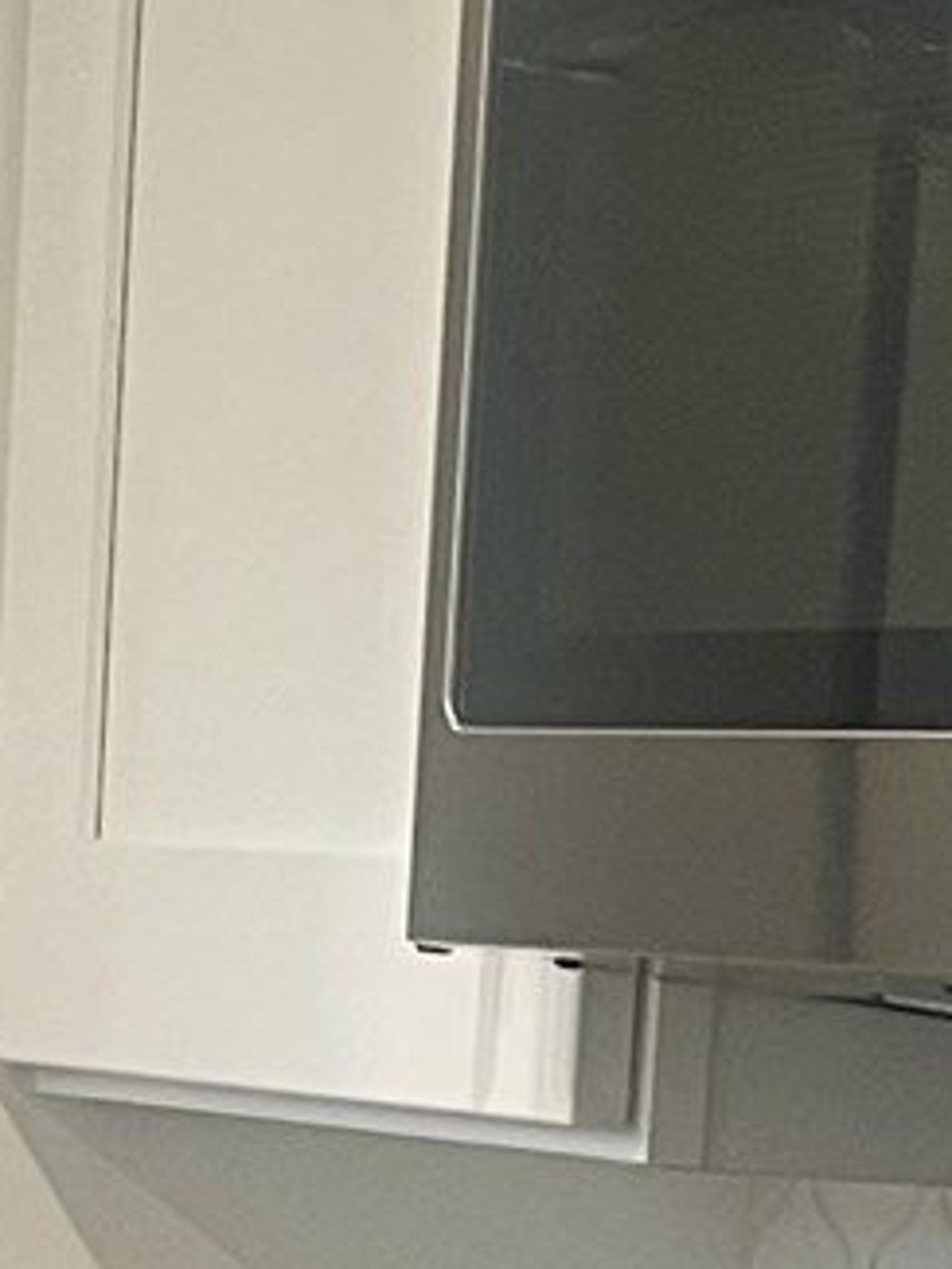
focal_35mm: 177
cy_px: 2308
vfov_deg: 10.5
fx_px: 6486
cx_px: 784
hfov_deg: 8.4
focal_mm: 5.1
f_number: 1.6
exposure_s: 1/60
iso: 125
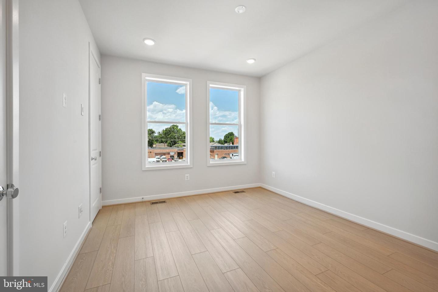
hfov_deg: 100.4
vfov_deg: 77.3
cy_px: 146
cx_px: 219
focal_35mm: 15
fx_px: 182
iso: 200
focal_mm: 15
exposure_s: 1/100
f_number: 9
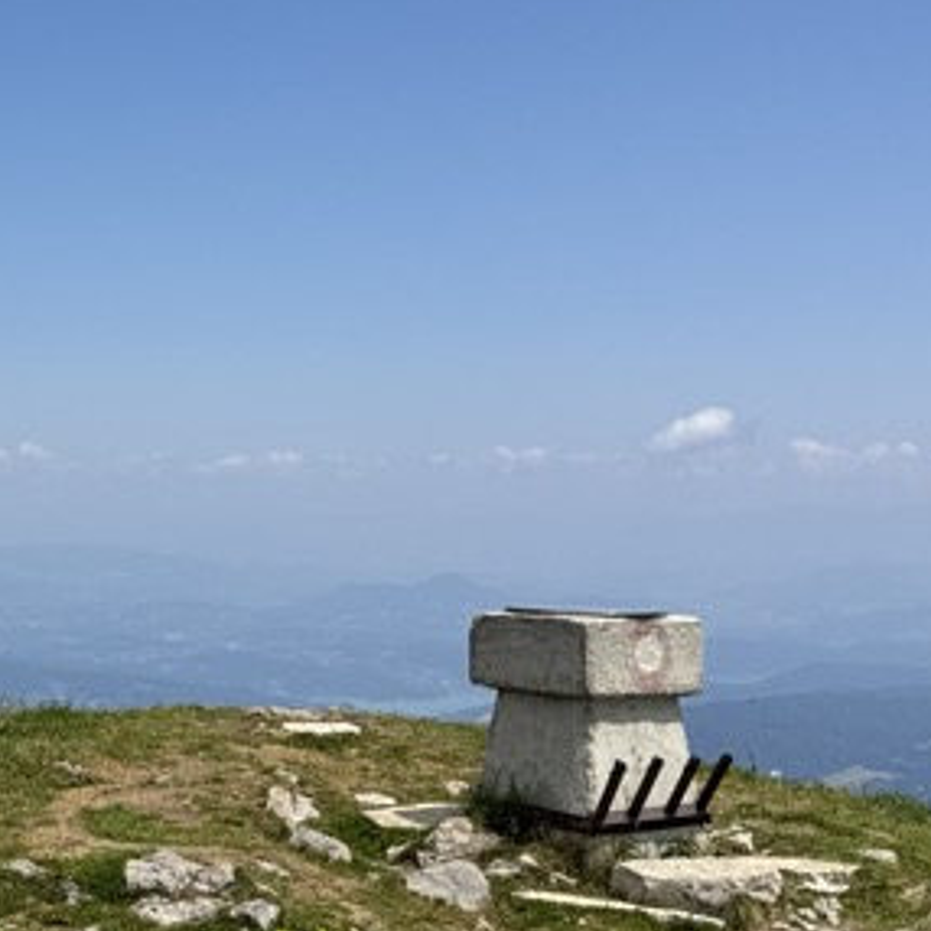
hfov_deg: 21.2
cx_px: -192
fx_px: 2313
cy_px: 342
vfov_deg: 22.7
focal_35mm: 76
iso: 80
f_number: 1.78
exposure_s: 1/7092
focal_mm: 6.76
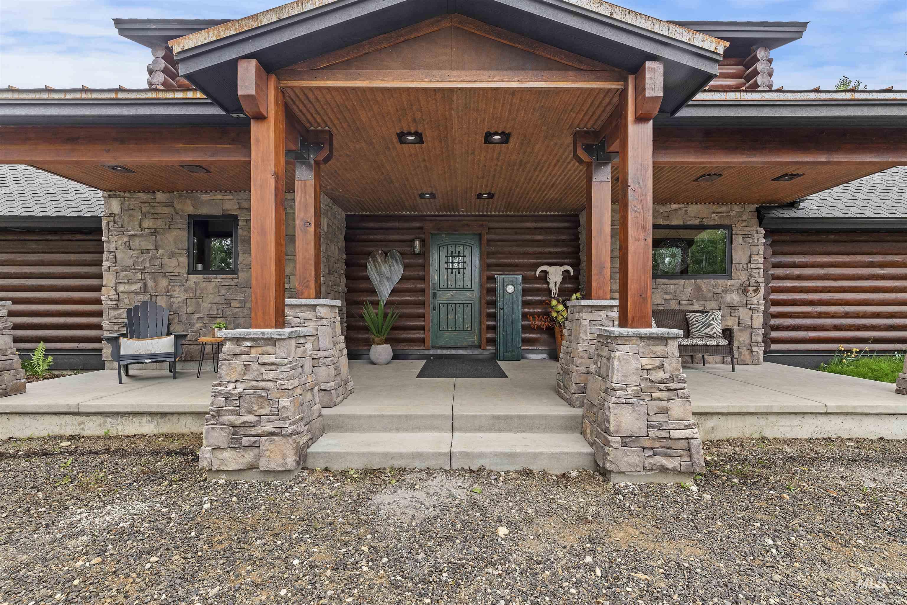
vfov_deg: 77.4
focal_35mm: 15
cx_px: 454
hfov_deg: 100.4
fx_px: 378
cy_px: 302
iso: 320
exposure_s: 1/25
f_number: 8
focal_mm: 15
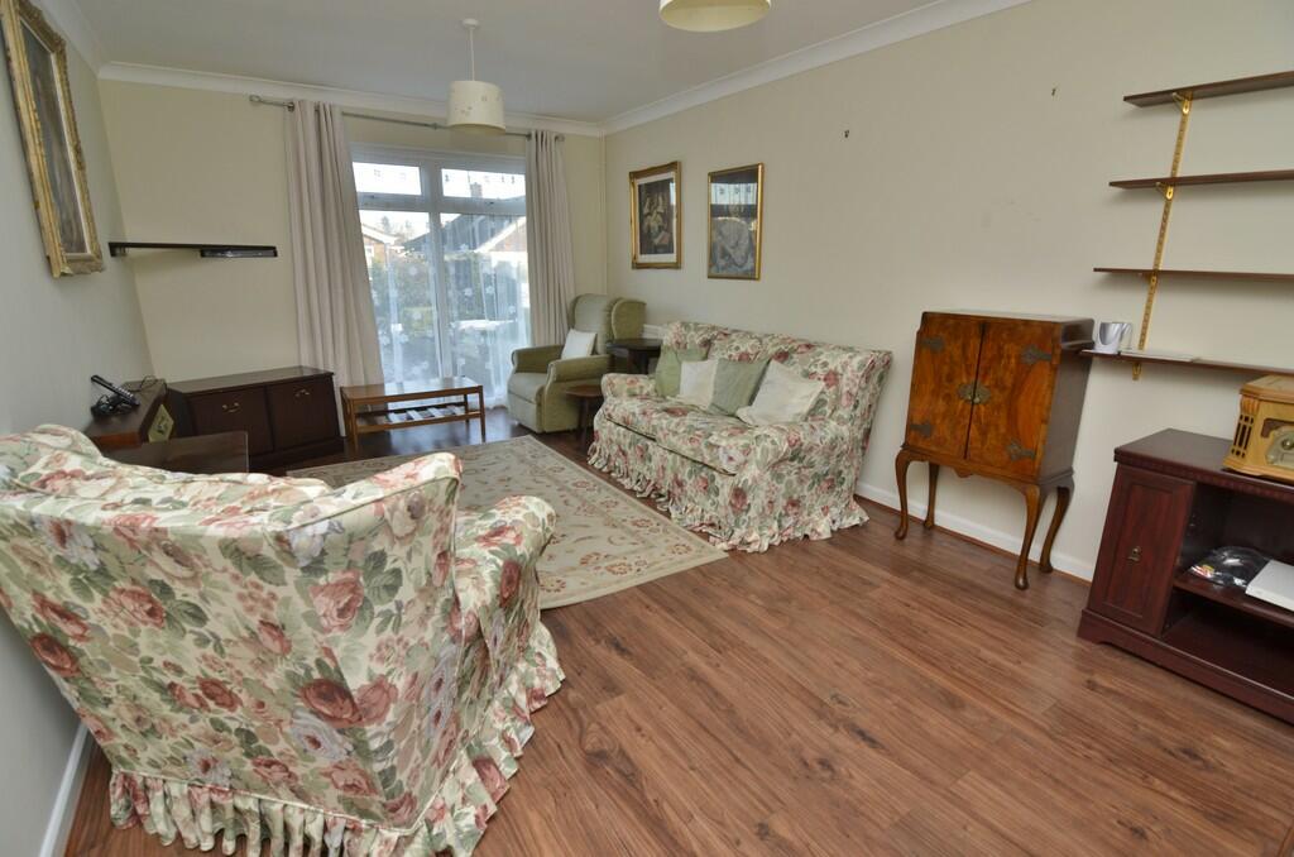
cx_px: 647
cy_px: 428
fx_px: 592
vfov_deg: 71.8
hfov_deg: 95.1
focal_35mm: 16
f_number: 5.6
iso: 400
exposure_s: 1/60
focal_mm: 11
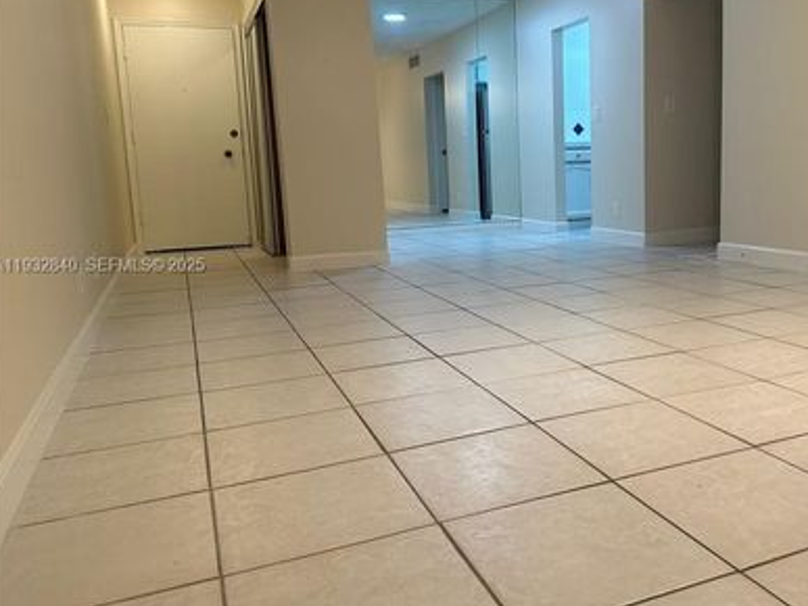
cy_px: 266
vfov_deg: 45.3
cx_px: 512
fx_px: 723
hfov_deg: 57.6
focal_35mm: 31
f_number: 1.78
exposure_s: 1/120
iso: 200
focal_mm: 6.86
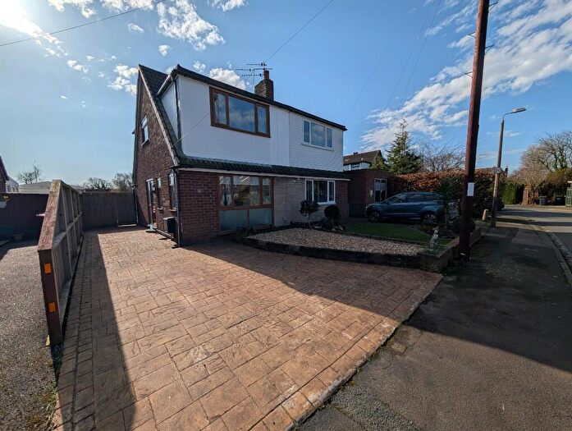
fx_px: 199
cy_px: 216
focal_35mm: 12
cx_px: 286
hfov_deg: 110.4
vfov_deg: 94.7
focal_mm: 2.02
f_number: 1.7
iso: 57
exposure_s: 1/11765
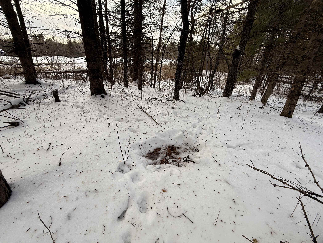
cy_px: 122
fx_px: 131
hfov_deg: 102.1
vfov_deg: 85.7
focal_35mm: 14
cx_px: 162
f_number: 2.2
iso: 50
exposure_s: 1/144
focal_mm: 2.22
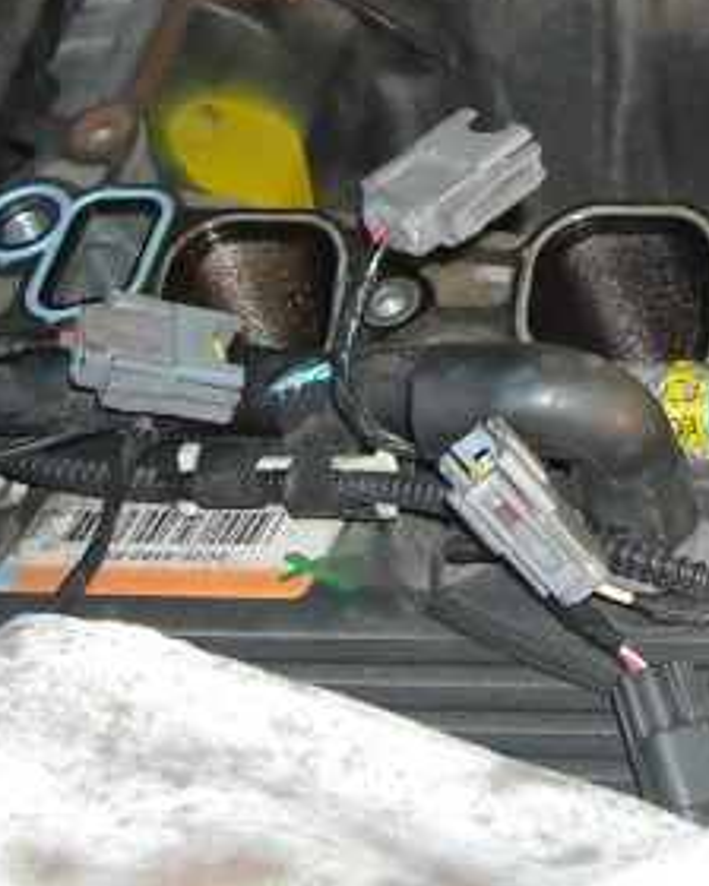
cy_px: 28
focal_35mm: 125
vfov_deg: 15.2
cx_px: 1098
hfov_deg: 11.7
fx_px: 3279
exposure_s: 1/60
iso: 200
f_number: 2.8
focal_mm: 5.7
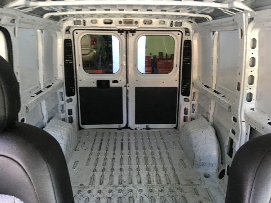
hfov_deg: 61.7
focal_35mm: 29
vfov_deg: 48.2
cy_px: 102
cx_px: 136
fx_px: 227
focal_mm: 4.15
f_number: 2.2
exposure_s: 1/30
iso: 125
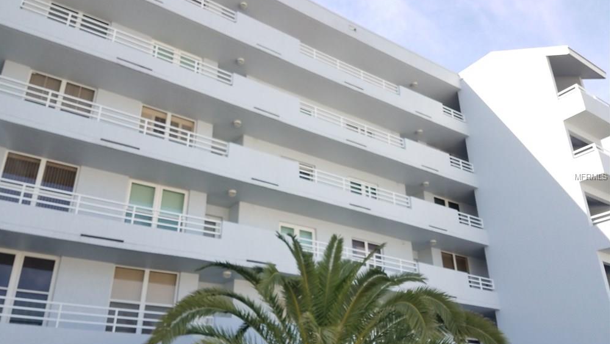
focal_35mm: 29
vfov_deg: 40.2
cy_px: 177
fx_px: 469
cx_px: 298
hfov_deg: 66.0
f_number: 1.7
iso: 40
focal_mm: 4.2
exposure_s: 1/808
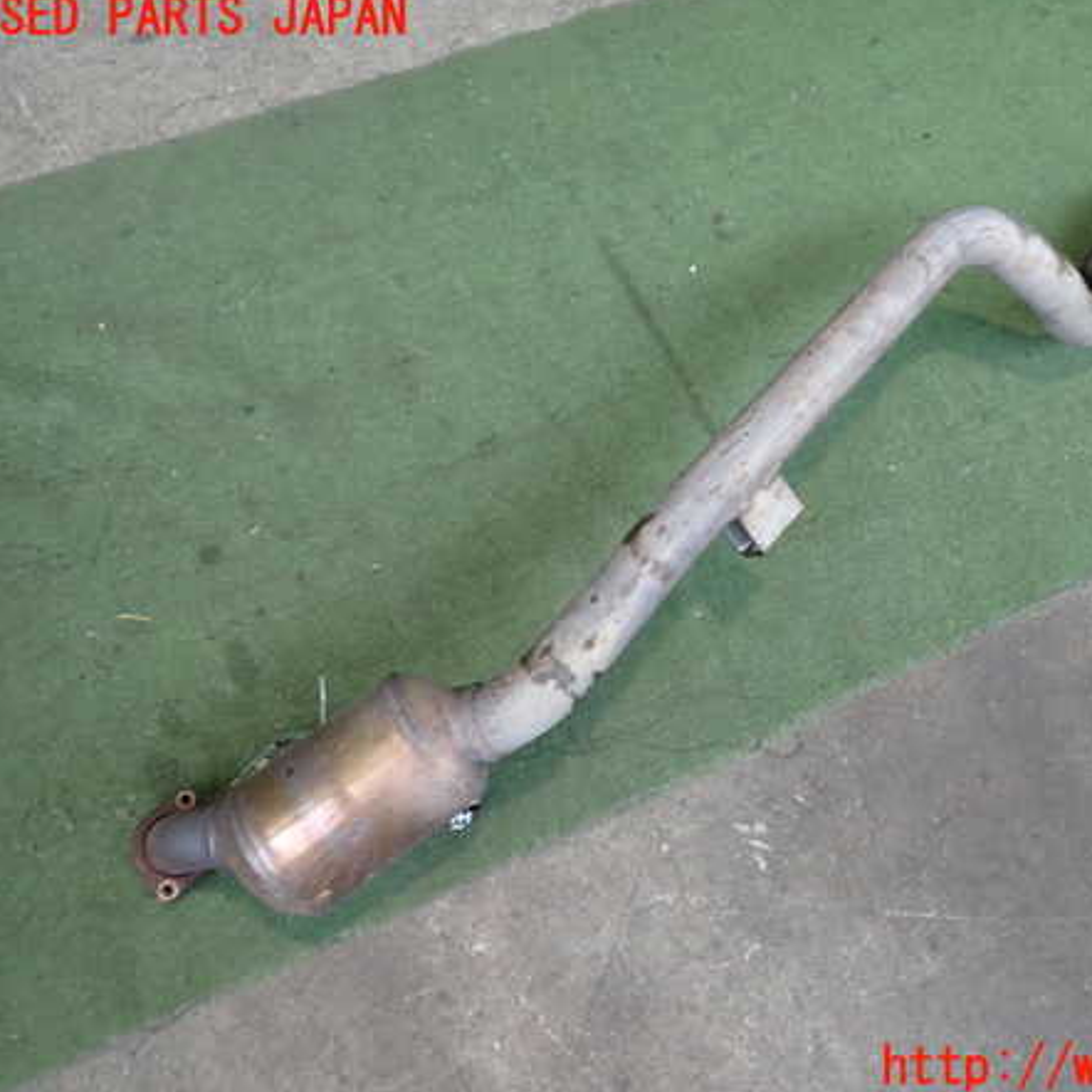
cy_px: 544
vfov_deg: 46.0
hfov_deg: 45.6
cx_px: 699
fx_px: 1285
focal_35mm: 36
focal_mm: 5.4
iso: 200
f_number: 2.3
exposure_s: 1/40
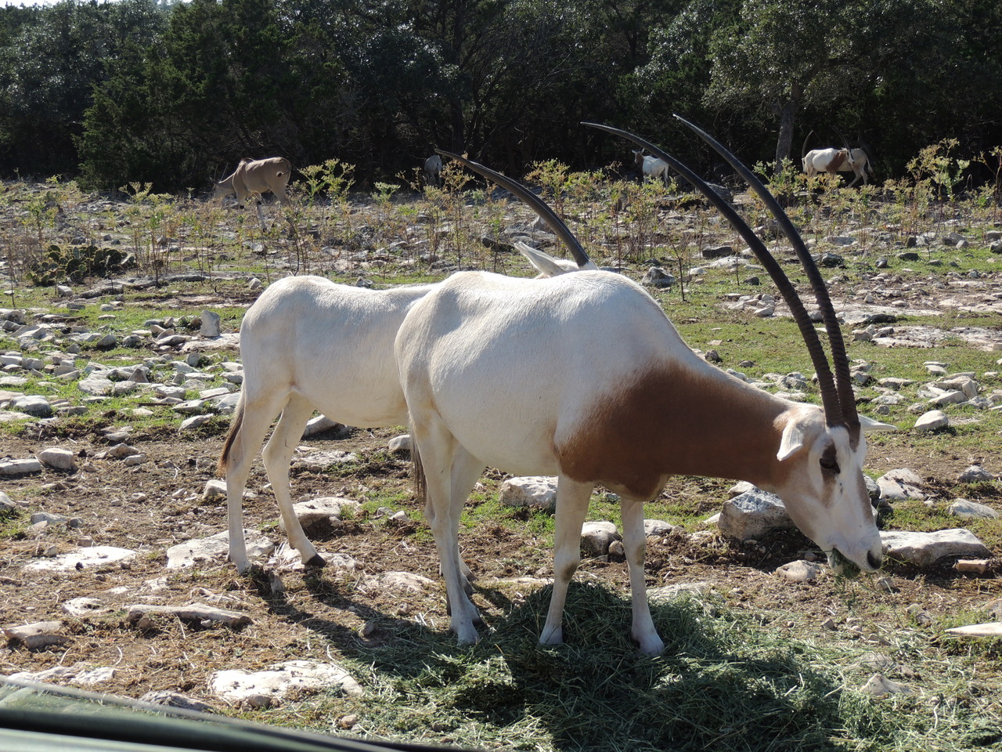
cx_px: 501
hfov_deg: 34.9
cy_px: 376
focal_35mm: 55
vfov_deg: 26.6
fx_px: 1592
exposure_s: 1/640
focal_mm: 9.8
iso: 100
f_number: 3.7
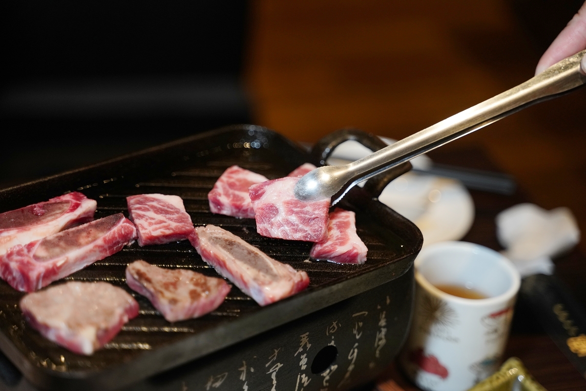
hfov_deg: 27.0
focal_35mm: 75
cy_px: 196
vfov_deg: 18.2
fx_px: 1221
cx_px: 293
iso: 1600
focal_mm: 75
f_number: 2.8
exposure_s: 1/160
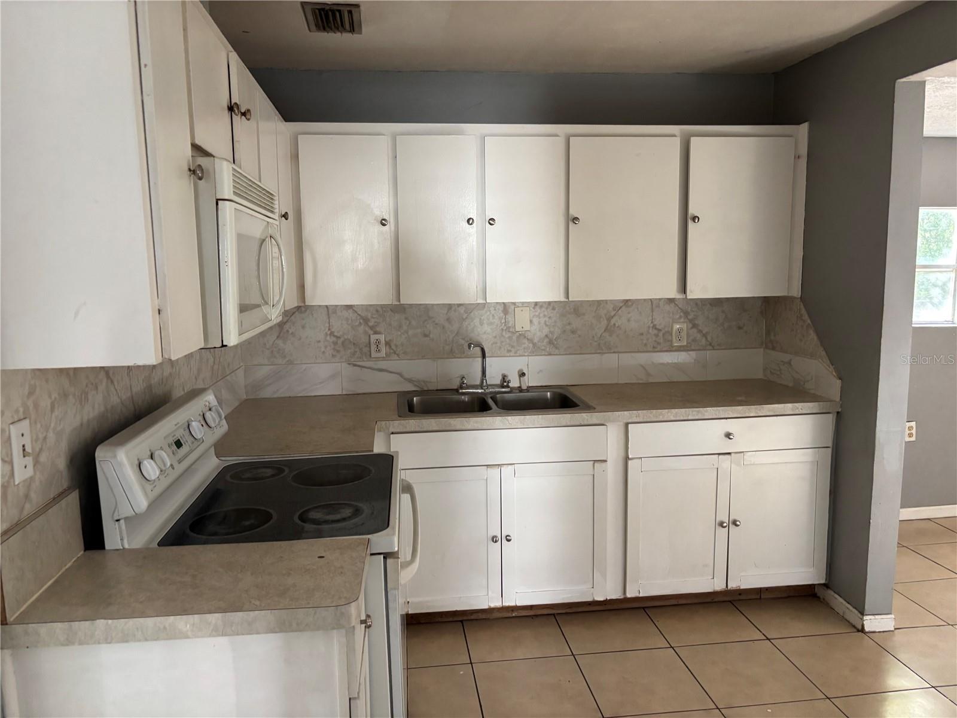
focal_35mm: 26
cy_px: 359
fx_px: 719
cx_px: 478
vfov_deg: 53.1
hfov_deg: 67.3
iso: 320
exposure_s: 1/60
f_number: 1.6
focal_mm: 5.96
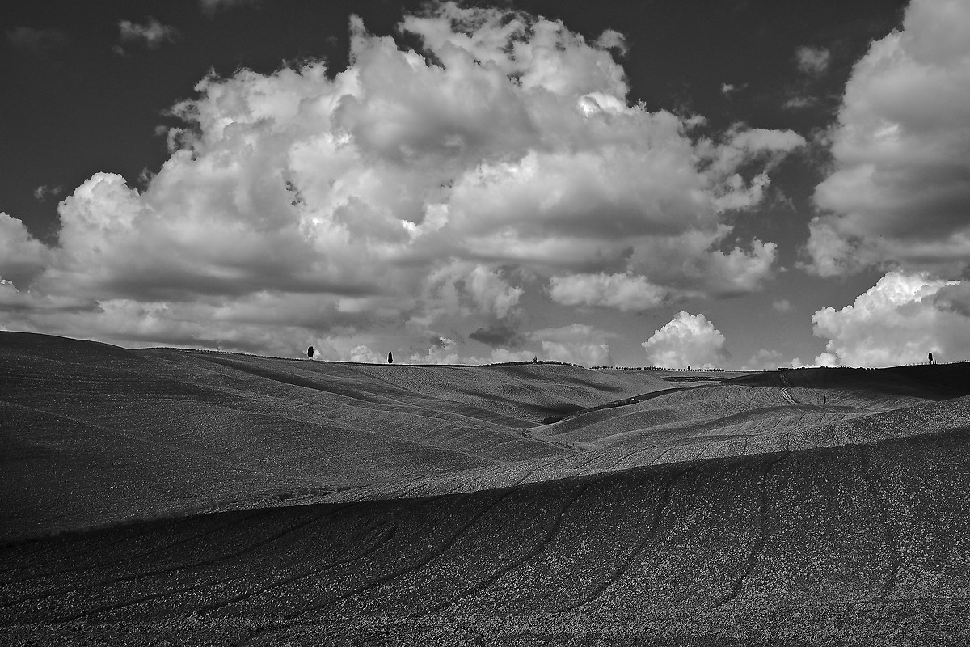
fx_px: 943
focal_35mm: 35
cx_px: 485
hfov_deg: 54.4
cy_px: 324
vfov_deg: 37.9
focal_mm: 23
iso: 200
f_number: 8
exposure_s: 1/1000
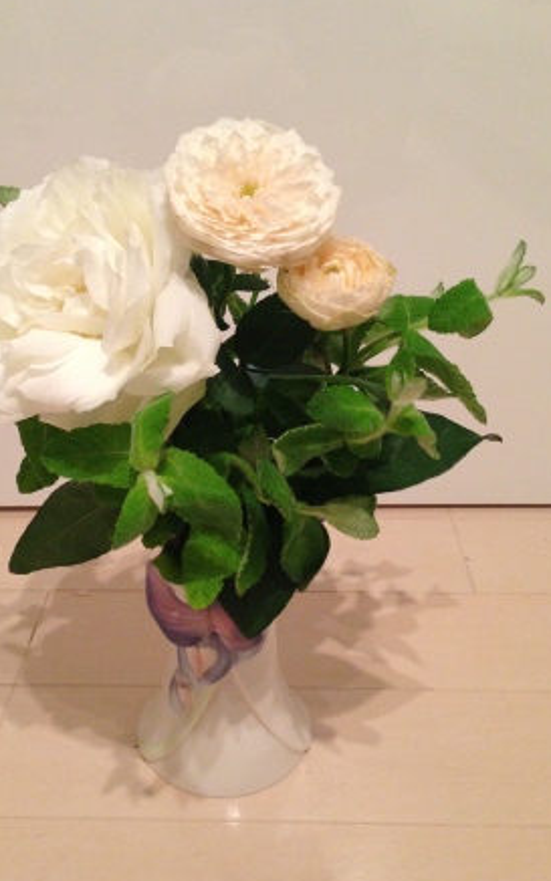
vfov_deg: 49.3
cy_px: 431
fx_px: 961
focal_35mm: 40
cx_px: 231
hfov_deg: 31.9
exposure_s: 1/20
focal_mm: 4.13
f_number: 2.4
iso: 250
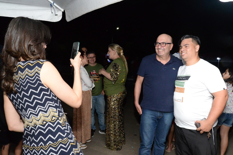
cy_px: 80
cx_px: 117
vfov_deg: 41.1
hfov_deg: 58.7
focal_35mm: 32
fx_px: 207
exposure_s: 1/200
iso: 6400
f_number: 16
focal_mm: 31
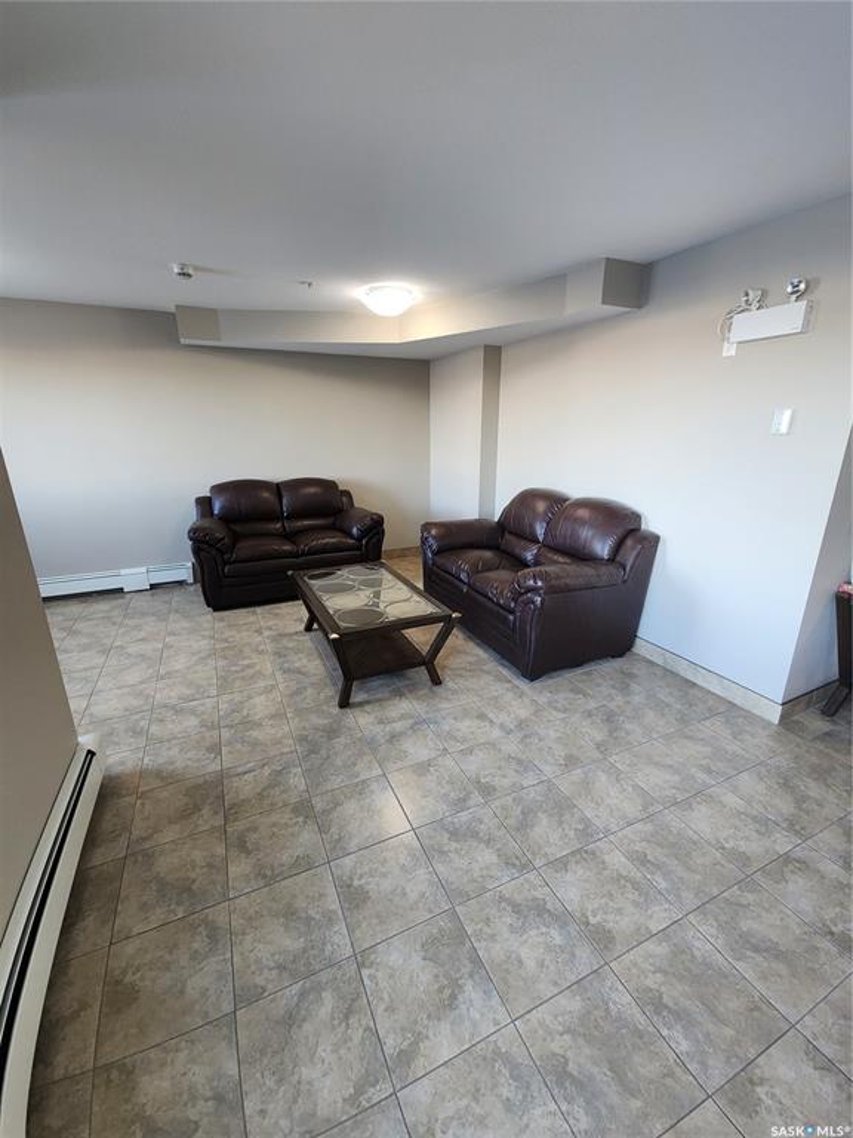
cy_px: 569
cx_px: 426
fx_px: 427
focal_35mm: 13
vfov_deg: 106.2
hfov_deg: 89.9
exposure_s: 1/60
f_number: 2.2
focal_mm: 2.2
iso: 250
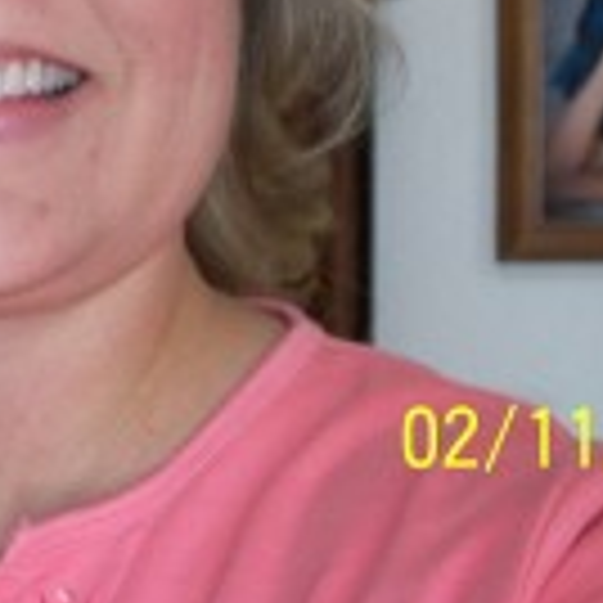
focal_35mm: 107
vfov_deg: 15.6
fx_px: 2109
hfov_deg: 15.7
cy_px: -133
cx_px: -94
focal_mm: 7.54
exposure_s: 1/60
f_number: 2.8
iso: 200
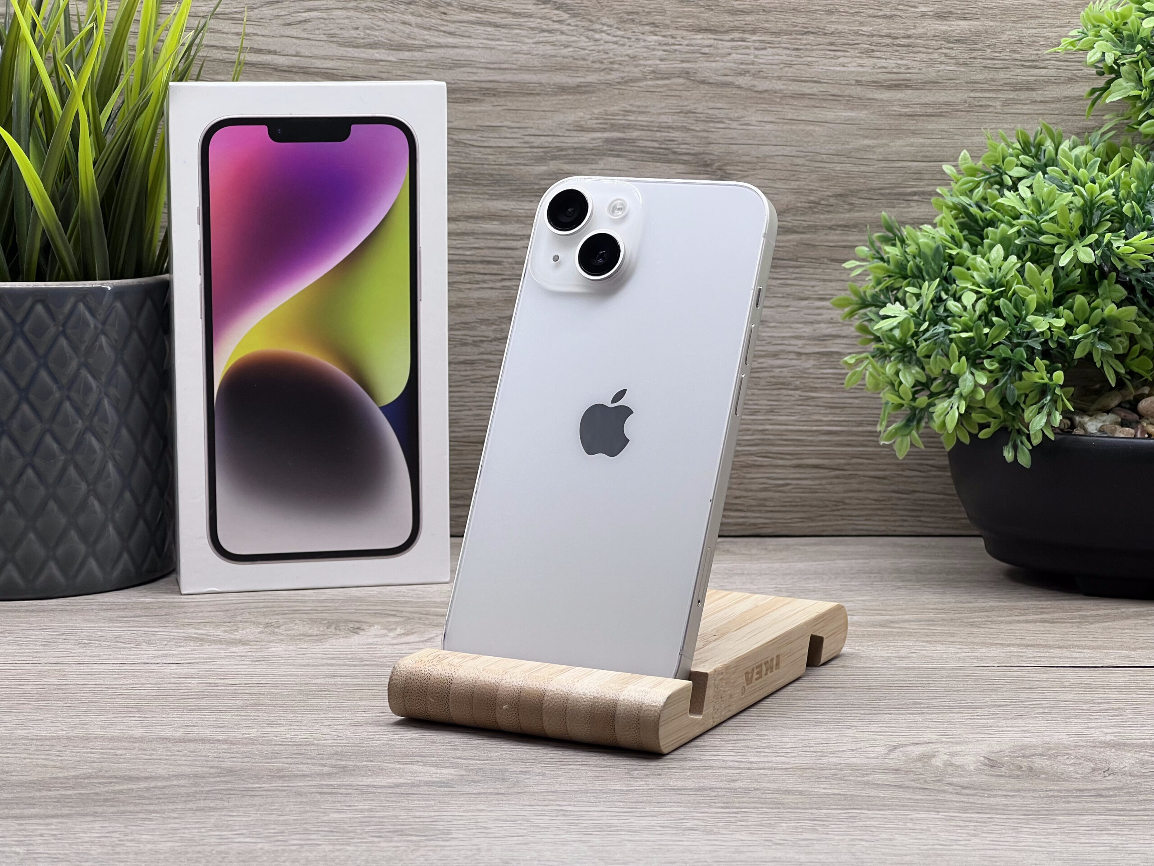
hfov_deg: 25.3
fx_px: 2567
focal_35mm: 77
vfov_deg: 19.1
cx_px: 577
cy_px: 433
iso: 64
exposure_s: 1/100
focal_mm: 9
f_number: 2.8
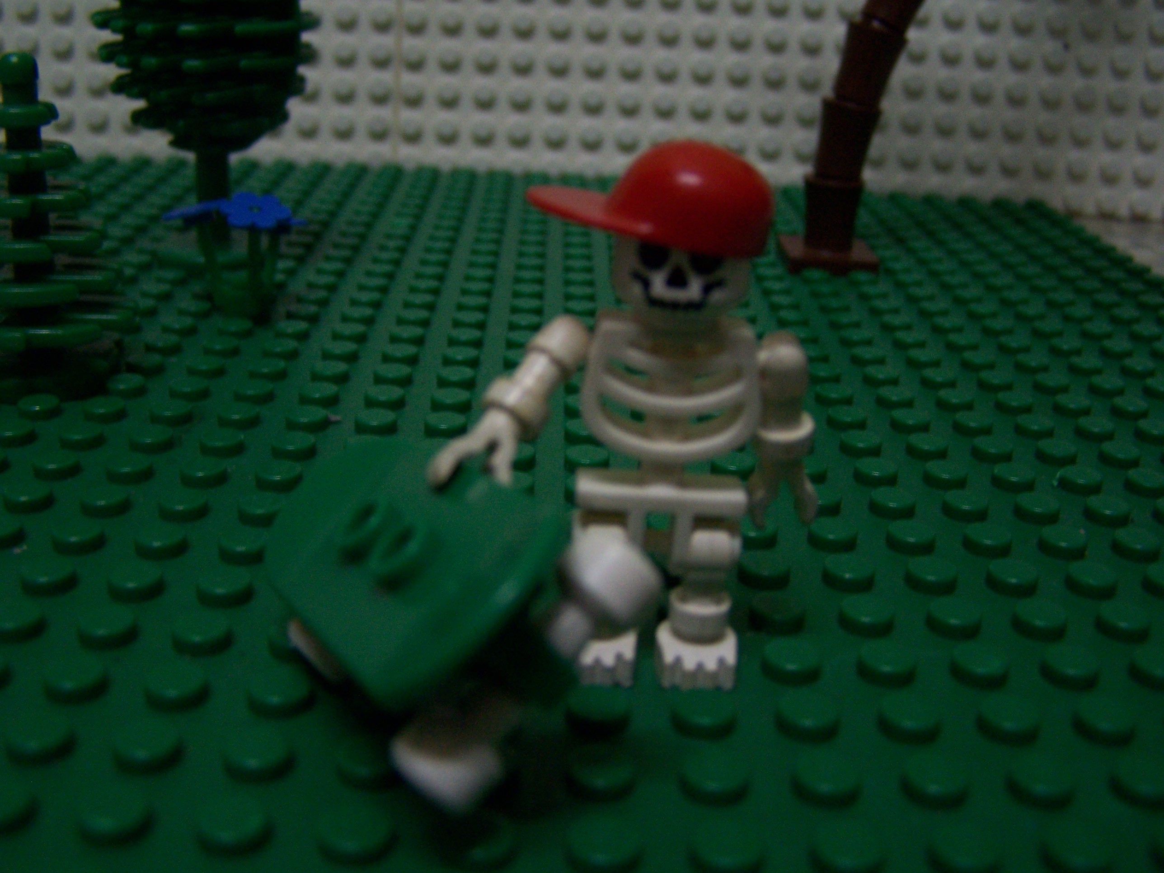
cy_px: 436
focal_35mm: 38
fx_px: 1278
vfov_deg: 37.7
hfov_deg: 49.0
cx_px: 582
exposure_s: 1/6
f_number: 2.8
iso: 140
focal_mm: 6.3
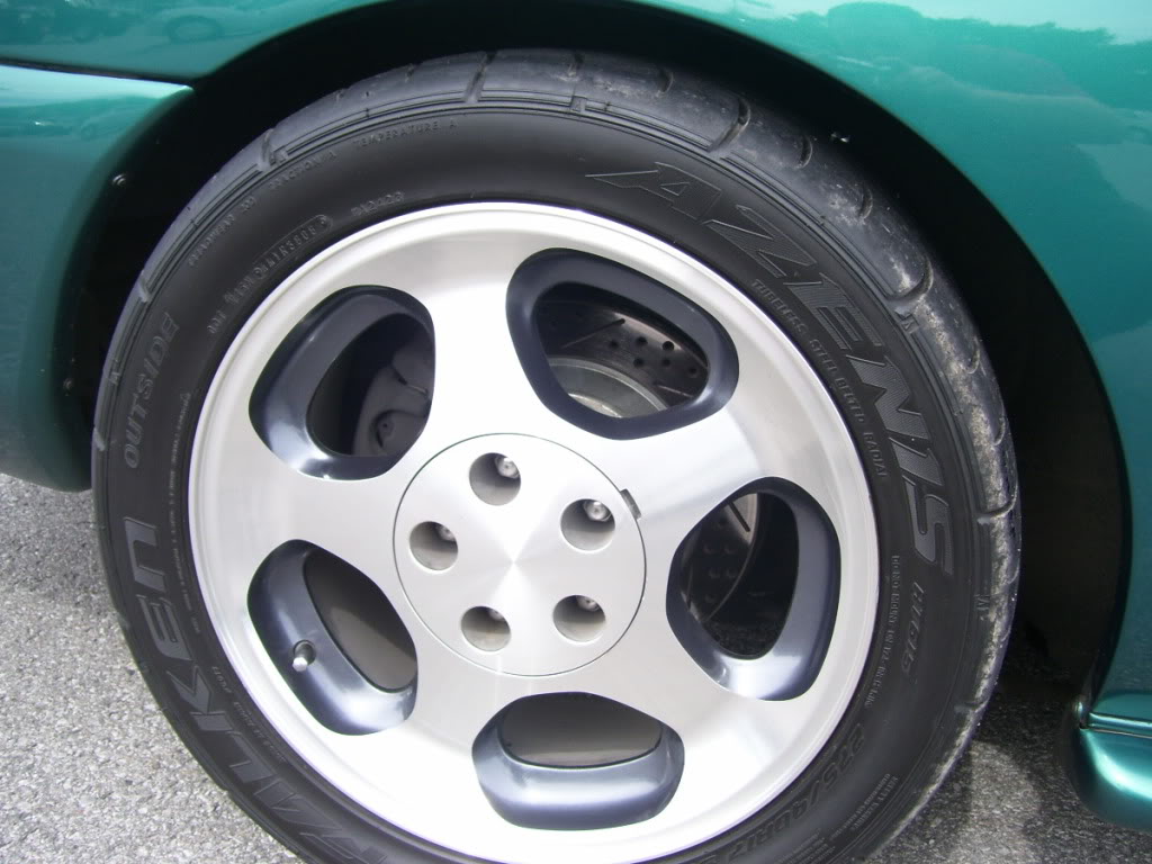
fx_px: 1231
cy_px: 432
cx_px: 576
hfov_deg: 50.1
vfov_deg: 38.7
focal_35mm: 37
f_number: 2.7
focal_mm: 6
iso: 80
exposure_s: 1/180
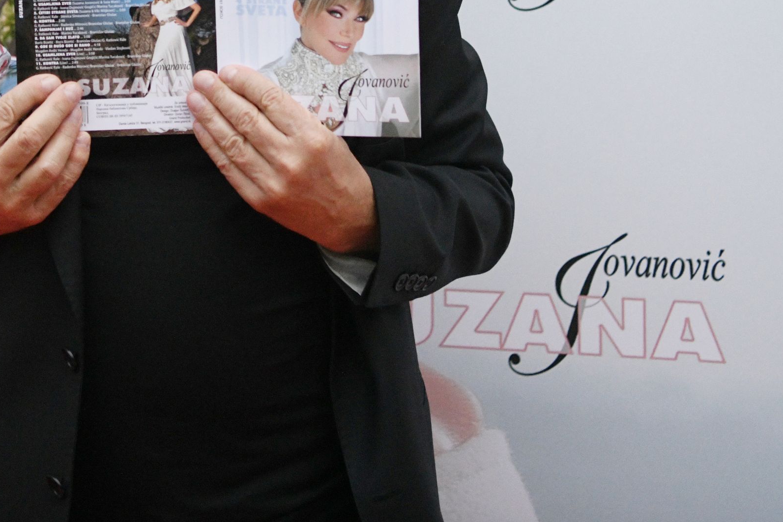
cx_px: 168
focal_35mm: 113
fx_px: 2458
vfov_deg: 11.8
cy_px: -126
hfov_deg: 18.0
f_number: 2.8
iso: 3200
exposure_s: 1/640
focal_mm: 45
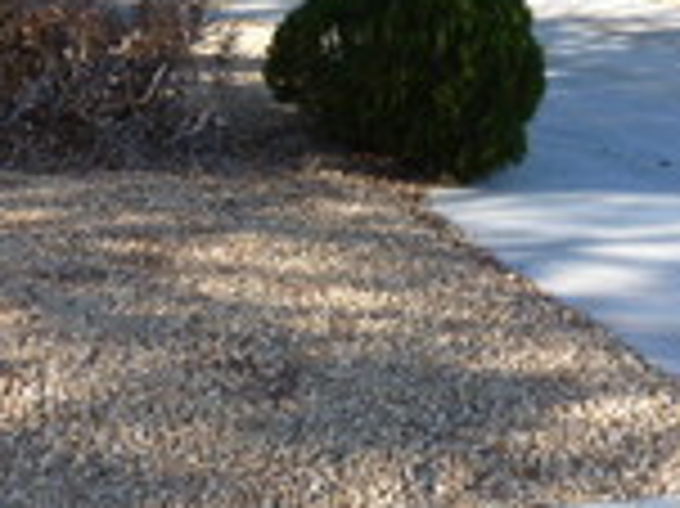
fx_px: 1080
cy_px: 18
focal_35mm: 55
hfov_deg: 34.4
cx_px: 194
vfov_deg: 25.4
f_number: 4
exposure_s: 1/160
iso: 100
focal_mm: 4.3
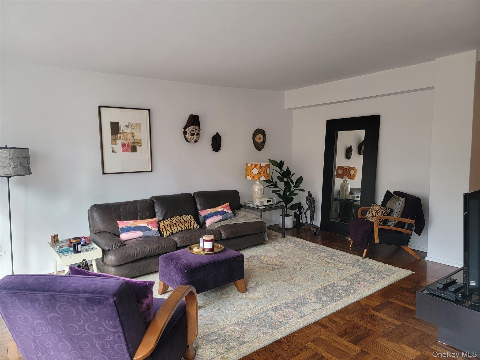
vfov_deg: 56.8
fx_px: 333
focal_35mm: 24
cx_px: 240
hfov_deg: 71.6
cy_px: 180
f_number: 1.8
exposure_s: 1/120
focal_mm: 6.7
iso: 125
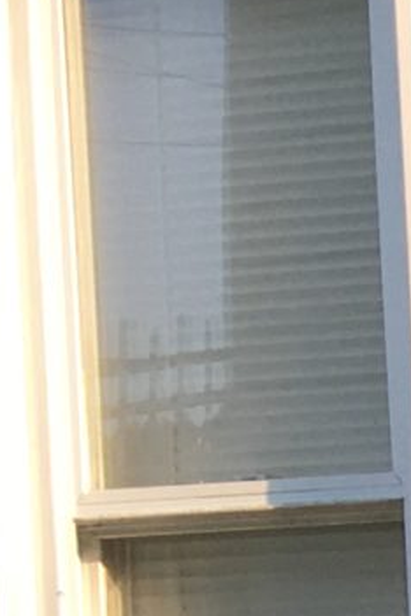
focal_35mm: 220
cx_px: 1850
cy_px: 1520
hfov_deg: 5.2
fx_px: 3767
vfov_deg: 8.5
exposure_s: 1/331
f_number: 2.2
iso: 25
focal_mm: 4.15
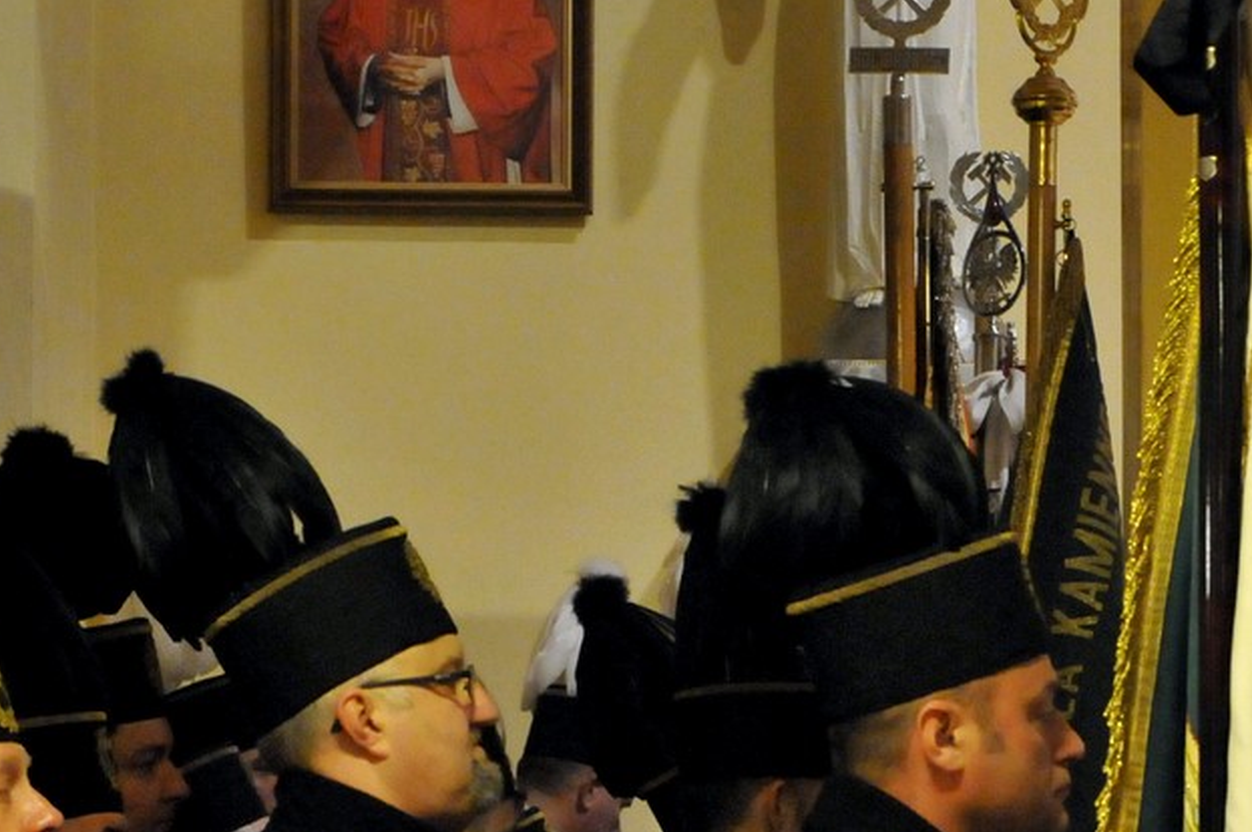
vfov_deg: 10.4
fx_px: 4551
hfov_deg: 15.7
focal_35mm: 131
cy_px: 775
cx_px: 675
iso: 3200
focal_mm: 34
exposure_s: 1/30
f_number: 5.6
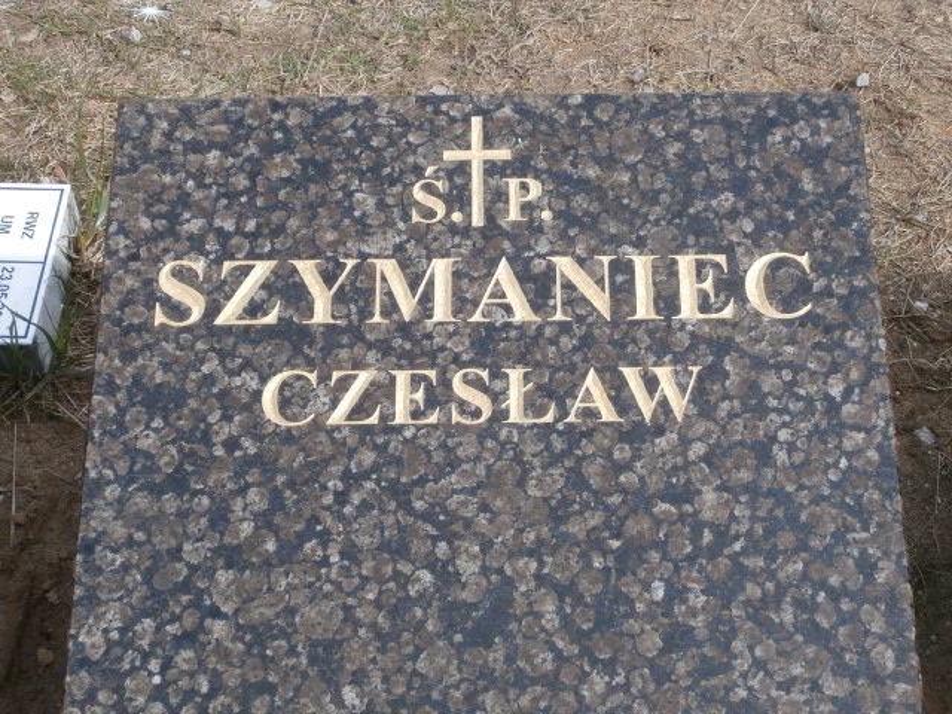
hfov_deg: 33.8
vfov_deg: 25.7
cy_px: 357
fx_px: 1568
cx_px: 476
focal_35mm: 57
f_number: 4.5
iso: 100
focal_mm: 10.11
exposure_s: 1/320
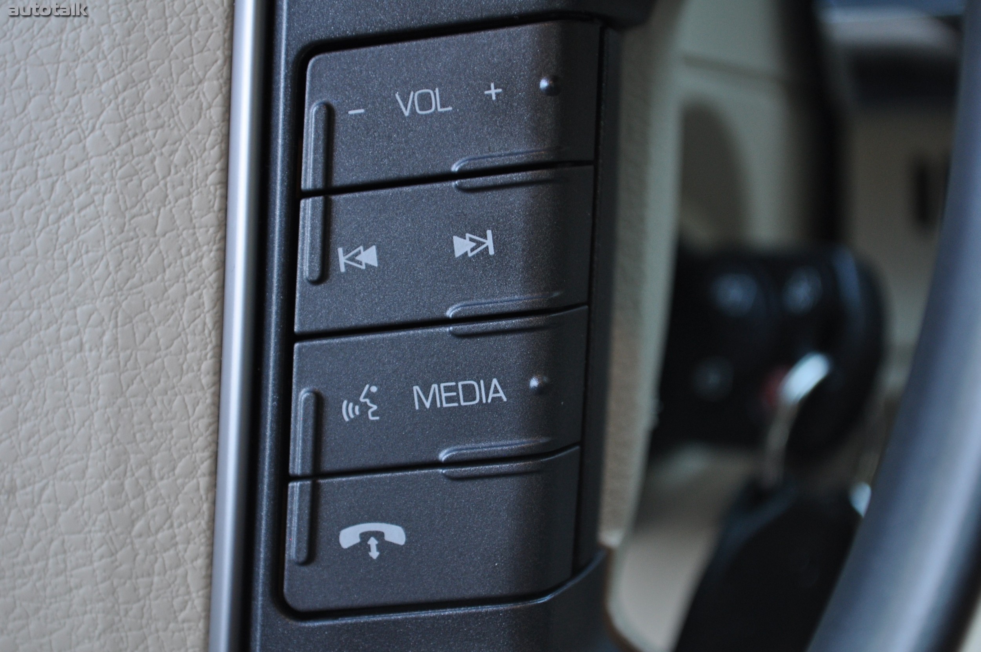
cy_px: 326
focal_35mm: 82
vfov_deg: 16.5
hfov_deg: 24.6
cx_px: 490
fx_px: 2246
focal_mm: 55
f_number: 5.6
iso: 560
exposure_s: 1/60
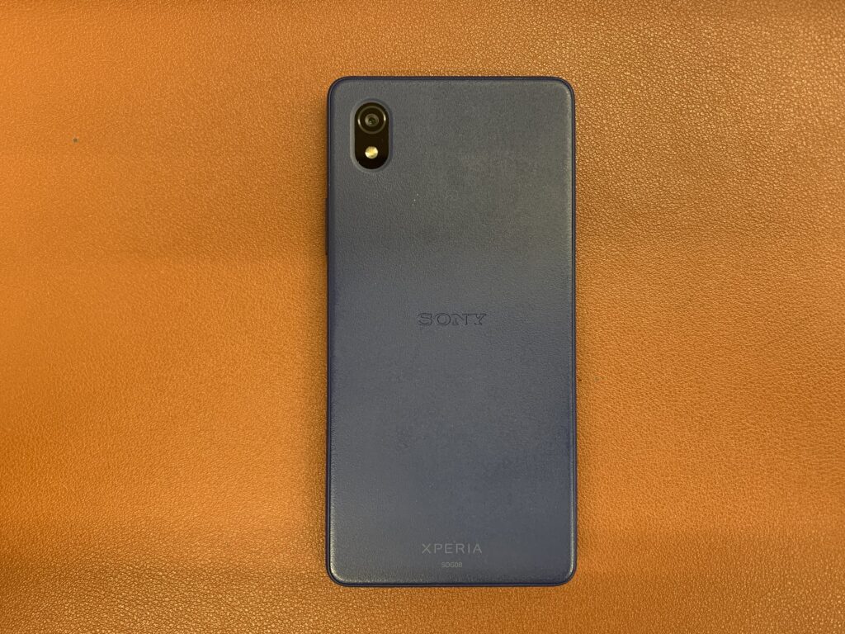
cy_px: 317
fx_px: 635
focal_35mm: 26
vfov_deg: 53.1
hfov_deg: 67.3
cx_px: 422
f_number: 1.8
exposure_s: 1/60
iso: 160
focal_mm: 4.25
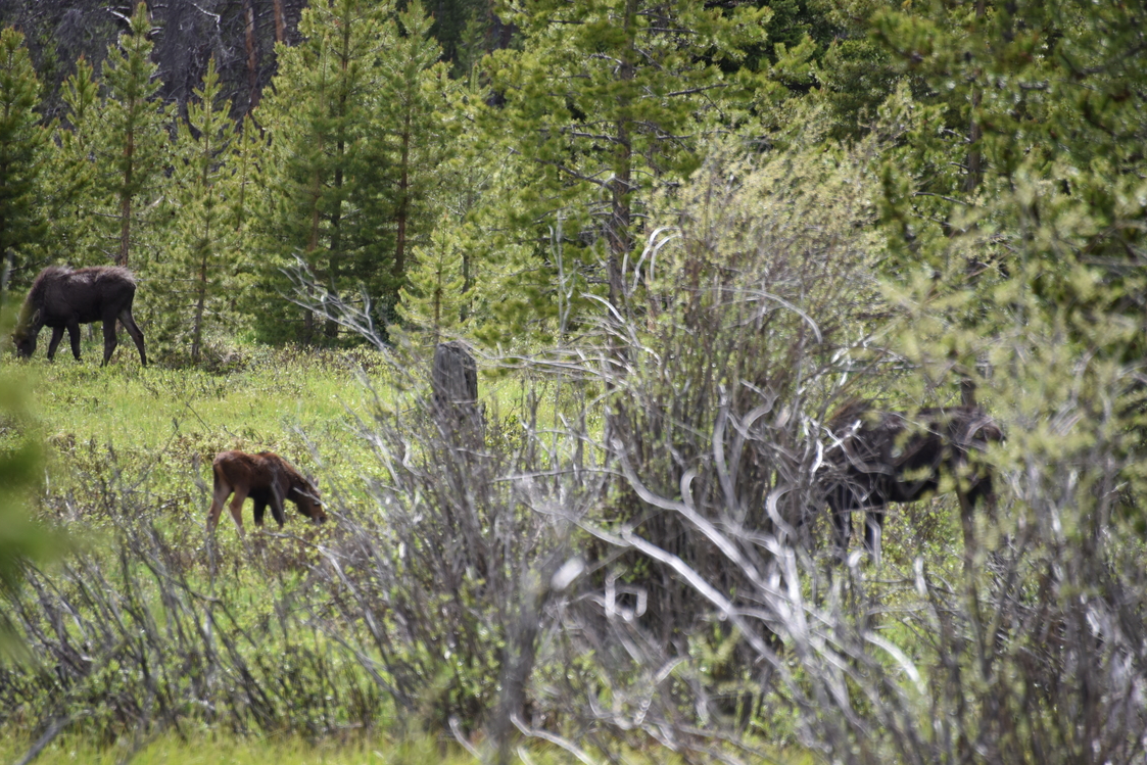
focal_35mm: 342
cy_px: 391
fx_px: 10897
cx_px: 575
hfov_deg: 6.0
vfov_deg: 4.0
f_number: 5.6
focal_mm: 300
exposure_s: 1/640
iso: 320
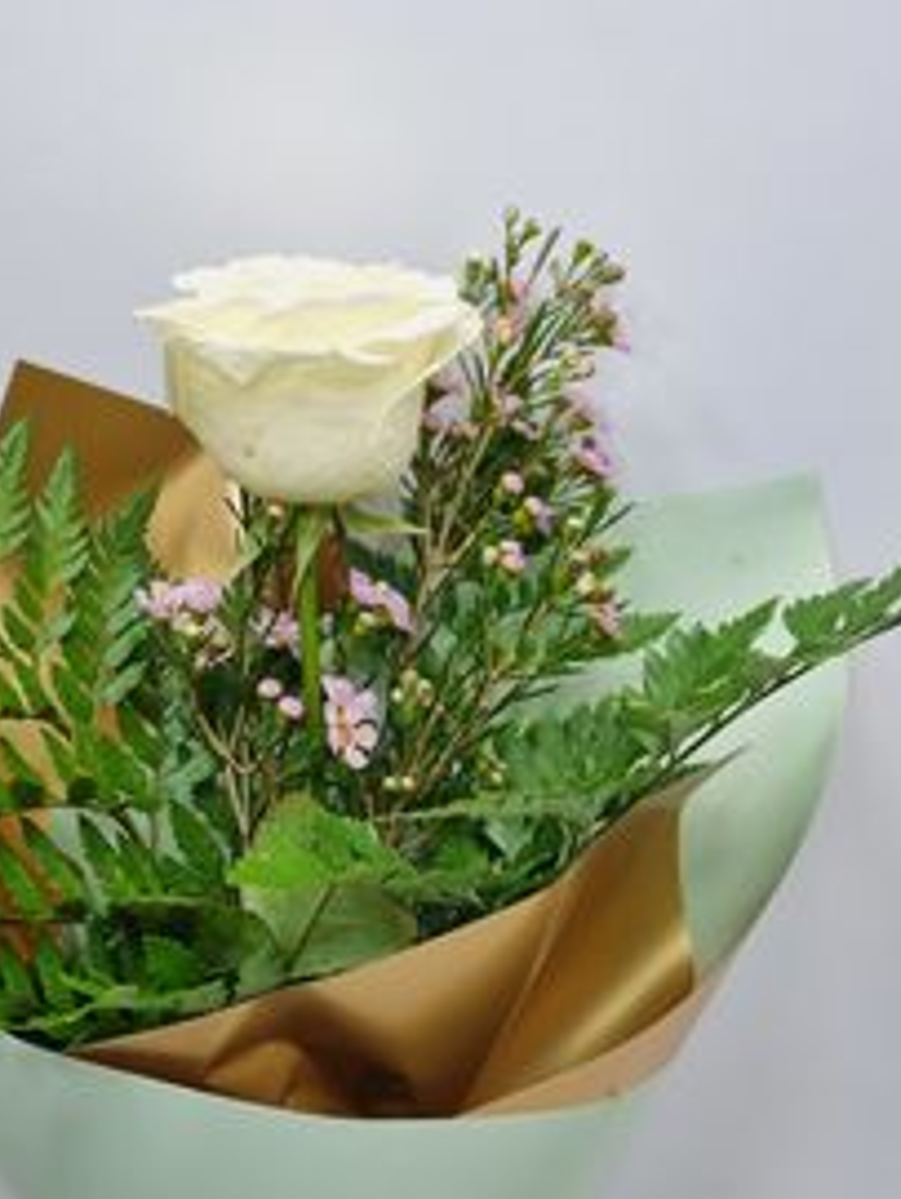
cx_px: 346
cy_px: 586
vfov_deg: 45.7
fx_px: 1421
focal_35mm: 41
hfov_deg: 35.0
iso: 50
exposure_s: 1/299
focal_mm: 5.4
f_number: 1.8
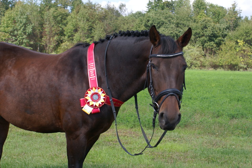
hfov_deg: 37.8
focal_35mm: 52
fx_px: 368
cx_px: 126
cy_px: 84
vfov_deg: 25.8
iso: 100
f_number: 5.6
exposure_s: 1/250
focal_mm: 35
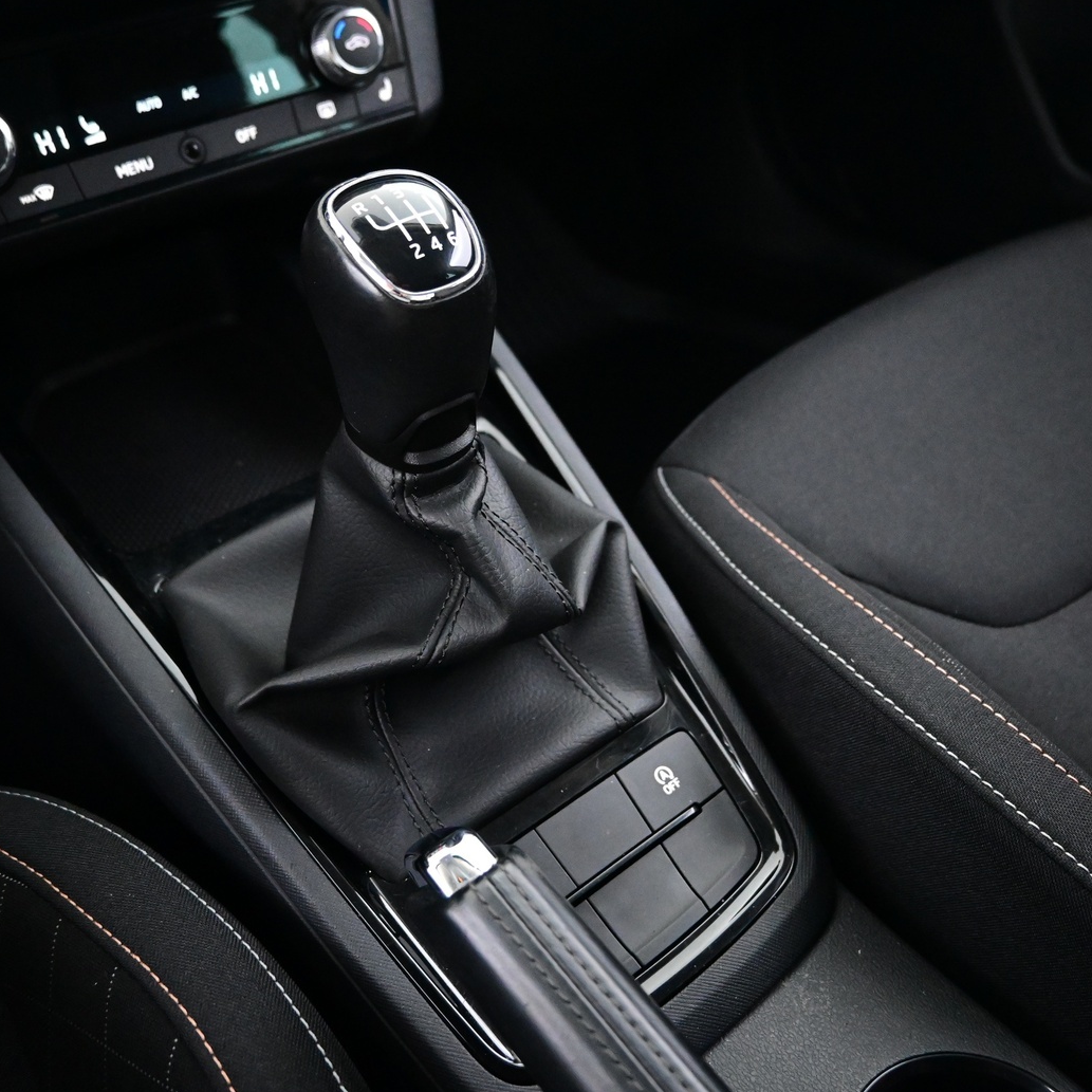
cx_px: 532
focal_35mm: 32
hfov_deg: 51.1
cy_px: 526
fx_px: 1142
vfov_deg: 51.1
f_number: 3.5
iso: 5600
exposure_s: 1/25
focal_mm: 16
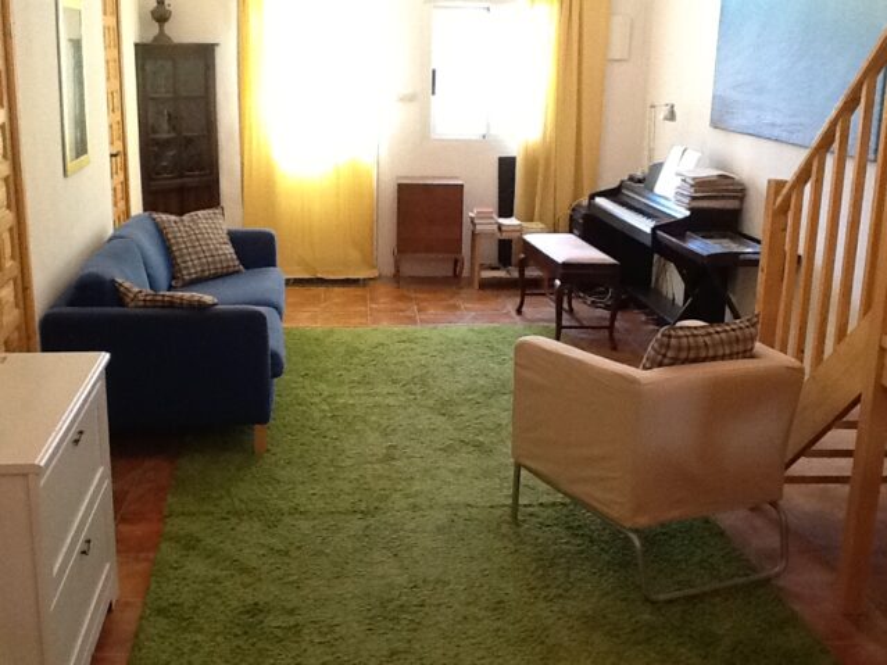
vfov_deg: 32.9
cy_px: 332
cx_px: 444
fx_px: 1127
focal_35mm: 44
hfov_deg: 43.0
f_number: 2.4
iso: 250
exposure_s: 1/30
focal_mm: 2.03
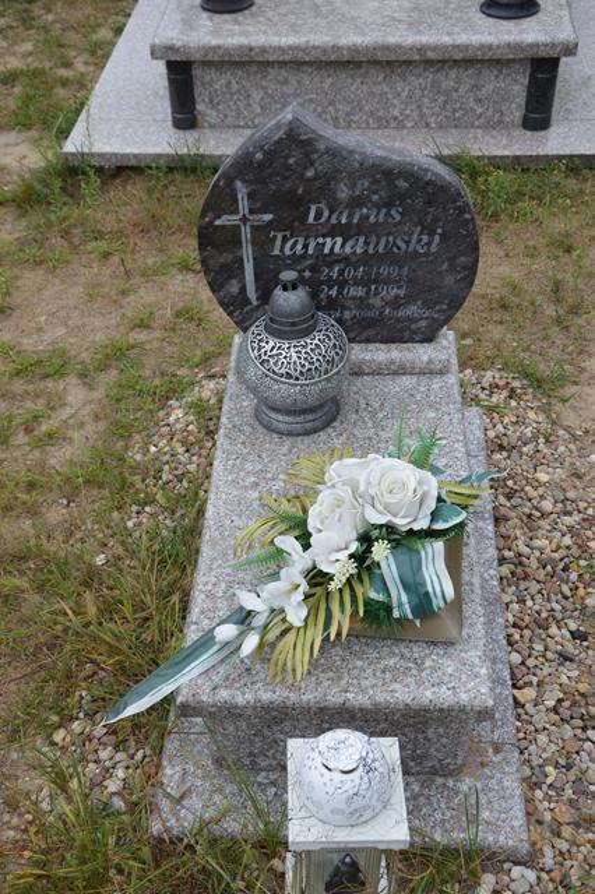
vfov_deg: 46.4
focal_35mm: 42
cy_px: 447
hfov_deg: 31.9
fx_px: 1042
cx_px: 298
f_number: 5.6
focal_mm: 28
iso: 110
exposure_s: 1/125
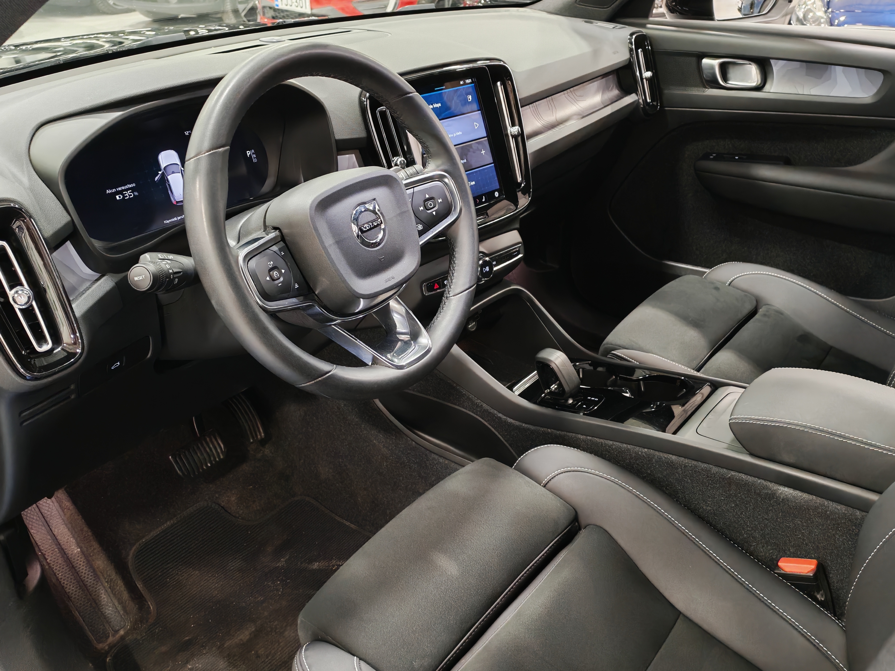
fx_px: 827
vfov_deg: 44.2
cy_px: 336
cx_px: 448
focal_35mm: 32
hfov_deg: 56.8
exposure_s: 1/50
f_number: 1.9
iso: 2247
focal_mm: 6.12
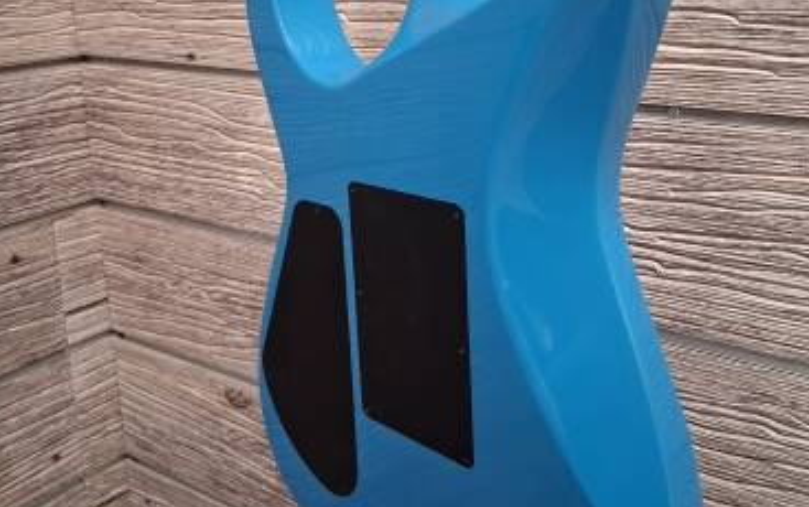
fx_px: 861
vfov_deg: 32.4
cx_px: 410
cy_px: 148
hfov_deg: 50.4
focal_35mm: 39
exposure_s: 1/50
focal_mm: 3.98
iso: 640
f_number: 1.8
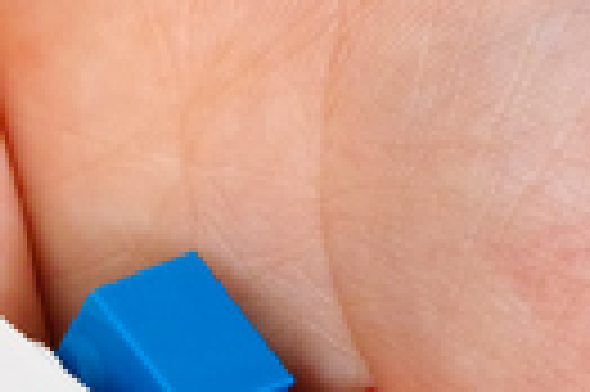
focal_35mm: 415
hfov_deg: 5.0
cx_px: -27
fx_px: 6793
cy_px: 615
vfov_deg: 3.3
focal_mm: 50
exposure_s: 1/200
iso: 100
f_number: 7.1
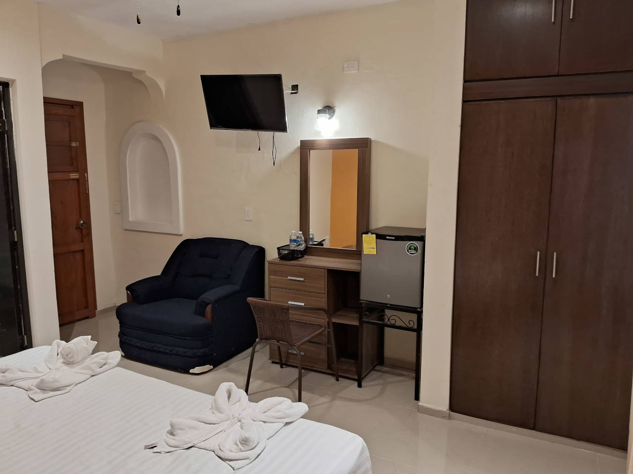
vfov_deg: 53.1
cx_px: 316
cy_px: 237
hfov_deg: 67.3
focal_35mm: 26
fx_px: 475
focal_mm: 3.98
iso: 400
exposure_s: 1/40
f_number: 1.8
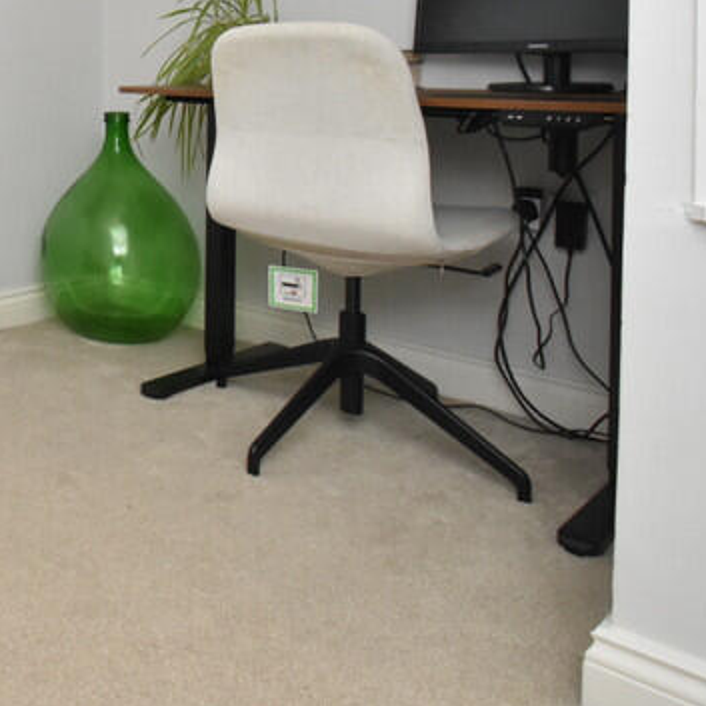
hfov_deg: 36.2
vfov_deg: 40.6
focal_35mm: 37
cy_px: 37
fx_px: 854
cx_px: -116
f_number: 9
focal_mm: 10
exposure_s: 1/60
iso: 1600
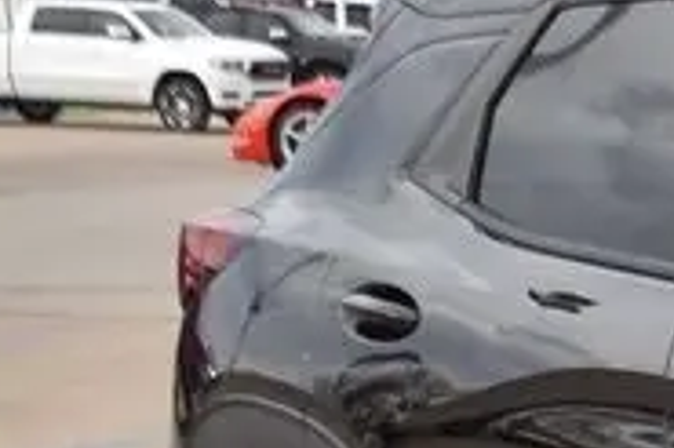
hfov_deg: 10.0
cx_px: 1536
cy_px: 532
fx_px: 3423
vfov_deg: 7.4
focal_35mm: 183
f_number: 4.5
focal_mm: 22
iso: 100
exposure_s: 1/250
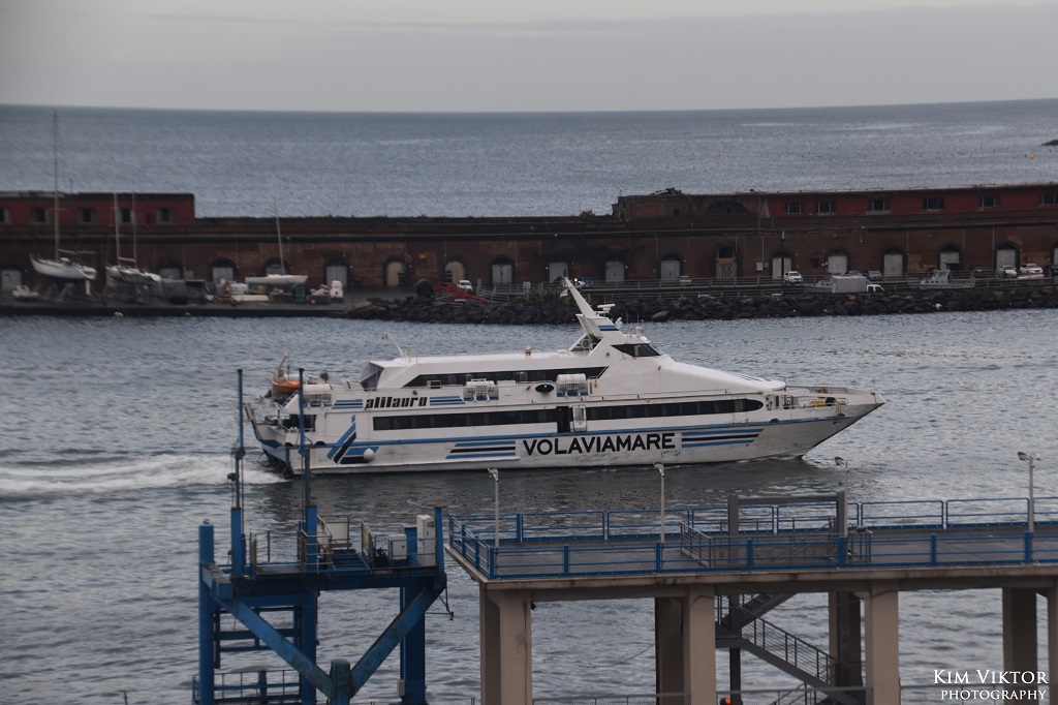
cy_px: 352
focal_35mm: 128
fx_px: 3746
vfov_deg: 10.7
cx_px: 529
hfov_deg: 16.1
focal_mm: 85
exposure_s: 1/200
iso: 400
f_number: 7.1
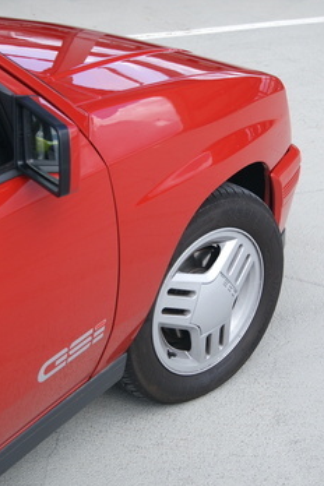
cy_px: 249
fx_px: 1047
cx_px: 156
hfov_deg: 17.6
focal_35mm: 78
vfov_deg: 26.1
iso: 100
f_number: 5.6
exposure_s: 1/250
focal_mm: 45
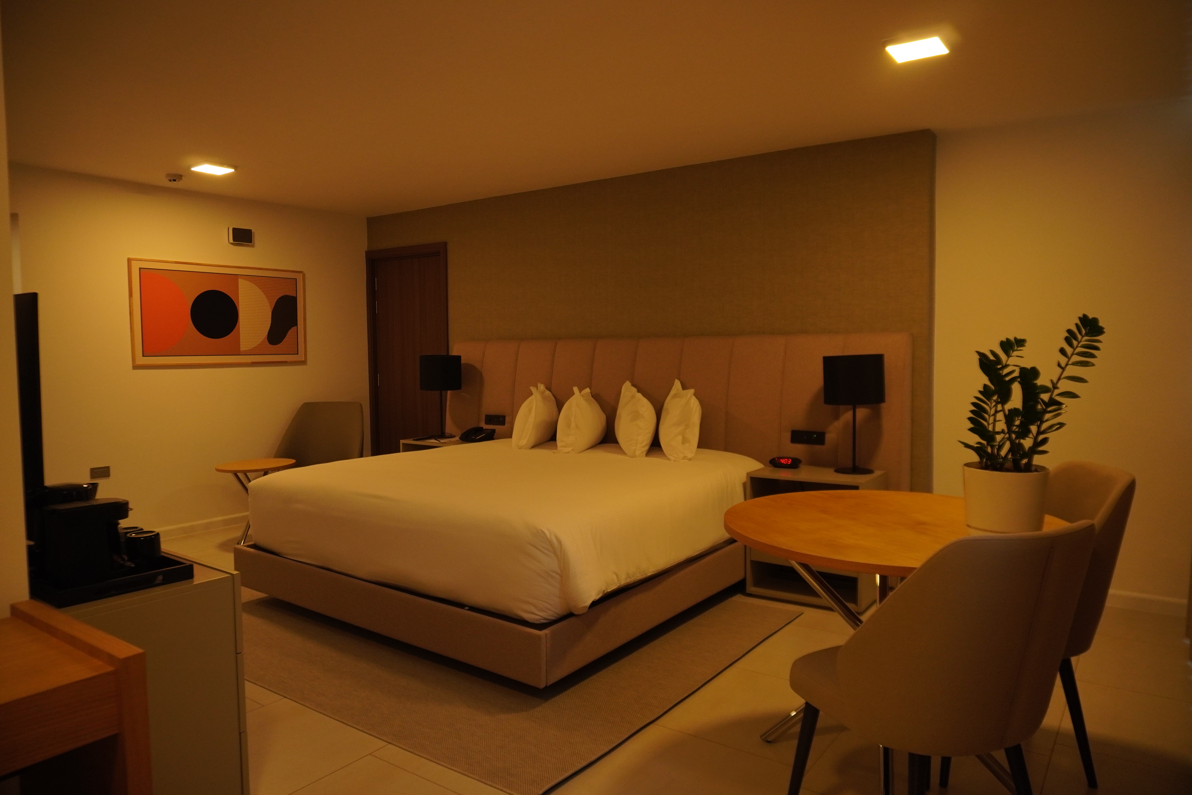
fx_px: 795
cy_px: 398
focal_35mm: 24
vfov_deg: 53.1
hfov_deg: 73.7
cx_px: 596
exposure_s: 1/100
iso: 640
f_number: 4
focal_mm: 16
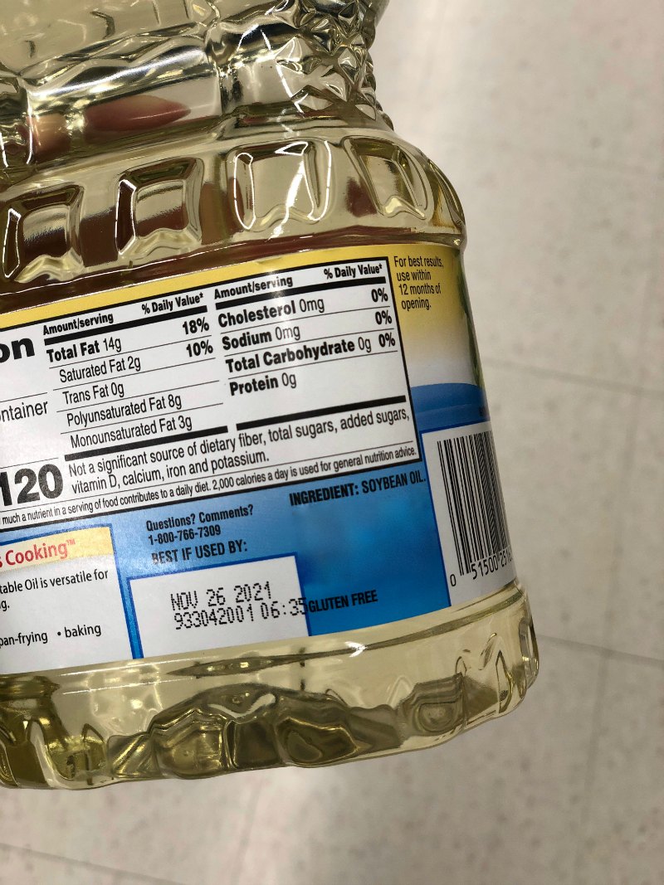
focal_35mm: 52
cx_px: 332
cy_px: 442
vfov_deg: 36.8
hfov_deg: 28.0
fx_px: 1330
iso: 50
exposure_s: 1/56
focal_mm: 6
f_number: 2.4
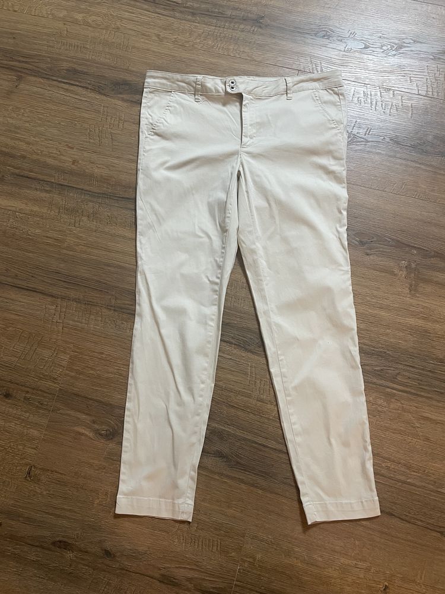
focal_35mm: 26
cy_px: 297
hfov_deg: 53.1
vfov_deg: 67.3
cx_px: 222
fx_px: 446
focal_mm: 4.2
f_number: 1.6
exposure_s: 1/50
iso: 200
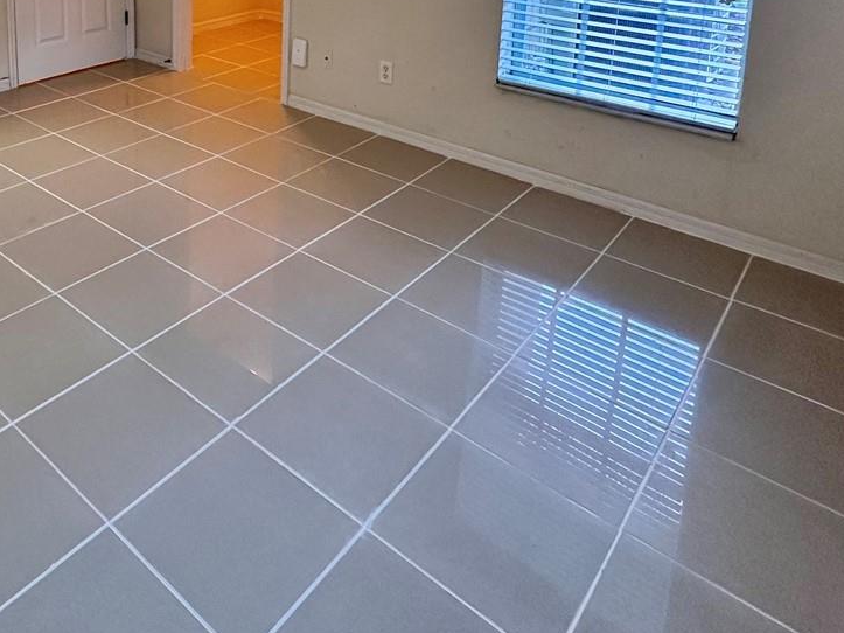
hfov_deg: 55.3
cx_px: 203
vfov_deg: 39.1
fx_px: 756
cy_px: -26
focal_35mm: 31
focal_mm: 2.22
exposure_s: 1/60
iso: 200
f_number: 2.2
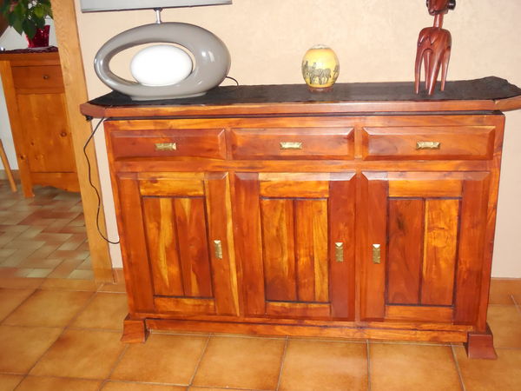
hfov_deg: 46.8
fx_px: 602
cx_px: 260
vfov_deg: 36.0
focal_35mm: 40
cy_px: 196
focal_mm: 7.1
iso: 1250
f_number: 3.6
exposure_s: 1/30
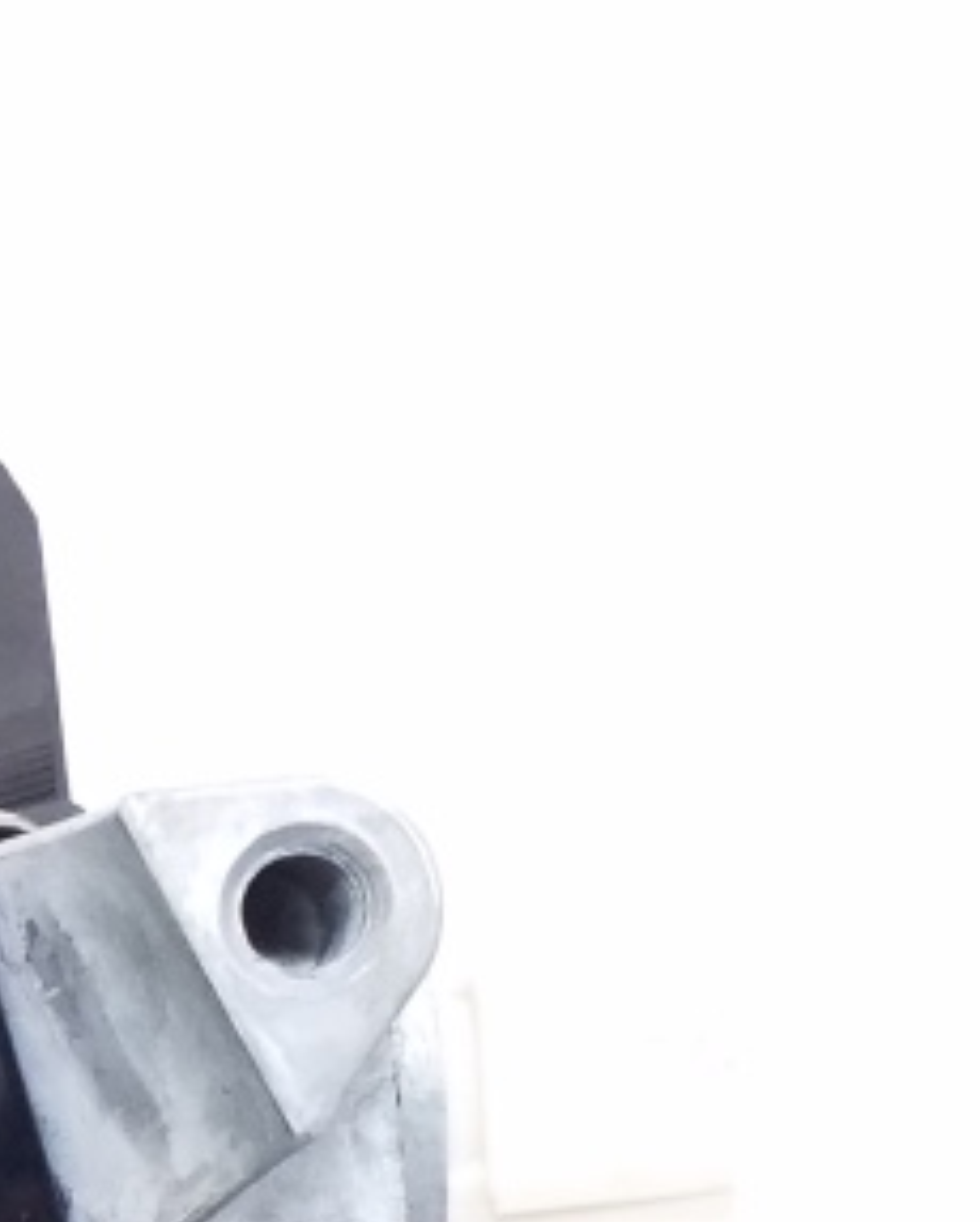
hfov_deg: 15.0
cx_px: -571
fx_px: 3404
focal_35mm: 94
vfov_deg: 19.6
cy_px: 1282
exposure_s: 1/33
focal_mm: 3.6
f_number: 1.9
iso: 200
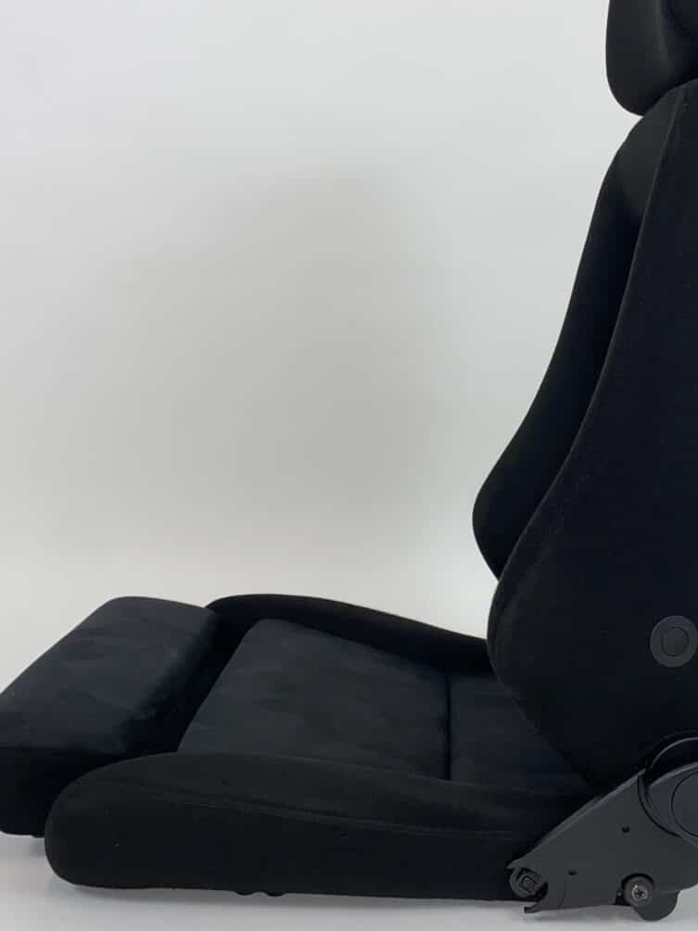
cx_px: 406
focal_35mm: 38
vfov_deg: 48.9
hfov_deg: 37.6
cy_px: 435
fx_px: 1022
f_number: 1.8
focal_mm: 4.25
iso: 50
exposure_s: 1/100
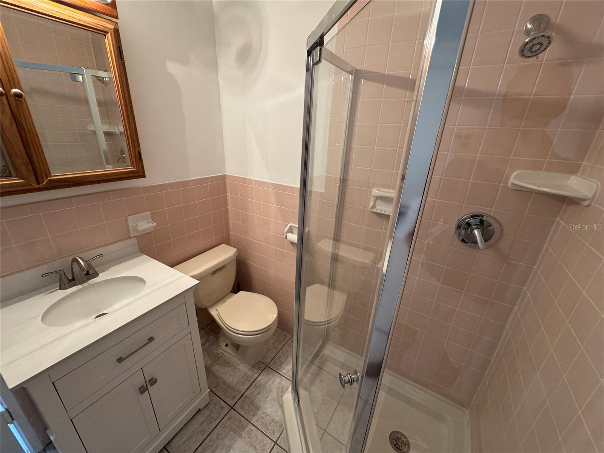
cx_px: 302
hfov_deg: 102.1
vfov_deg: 85.7
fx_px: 244
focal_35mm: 14
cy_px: 226
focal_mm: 2.22
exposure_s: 1/60
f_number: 2.2
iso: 320
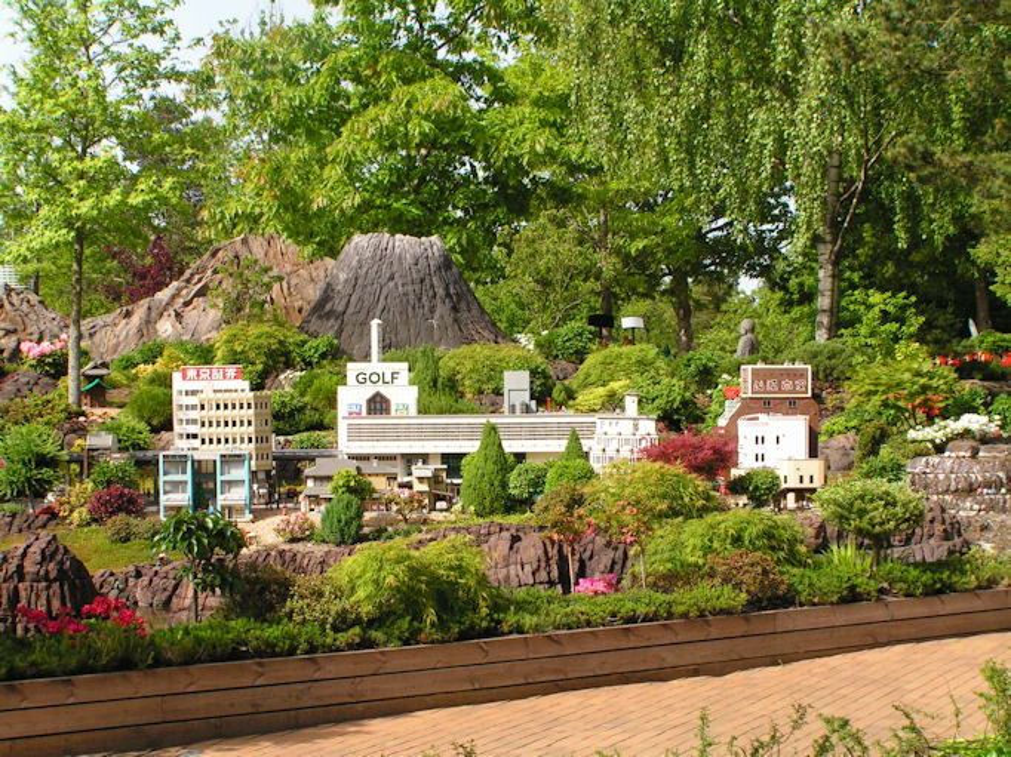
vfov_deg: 21.3
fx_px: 2015
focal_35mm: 69
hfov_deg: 28.2
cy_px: 378
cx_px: 506
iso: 50
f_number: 5.6
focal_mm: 11.5
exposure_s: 1/125
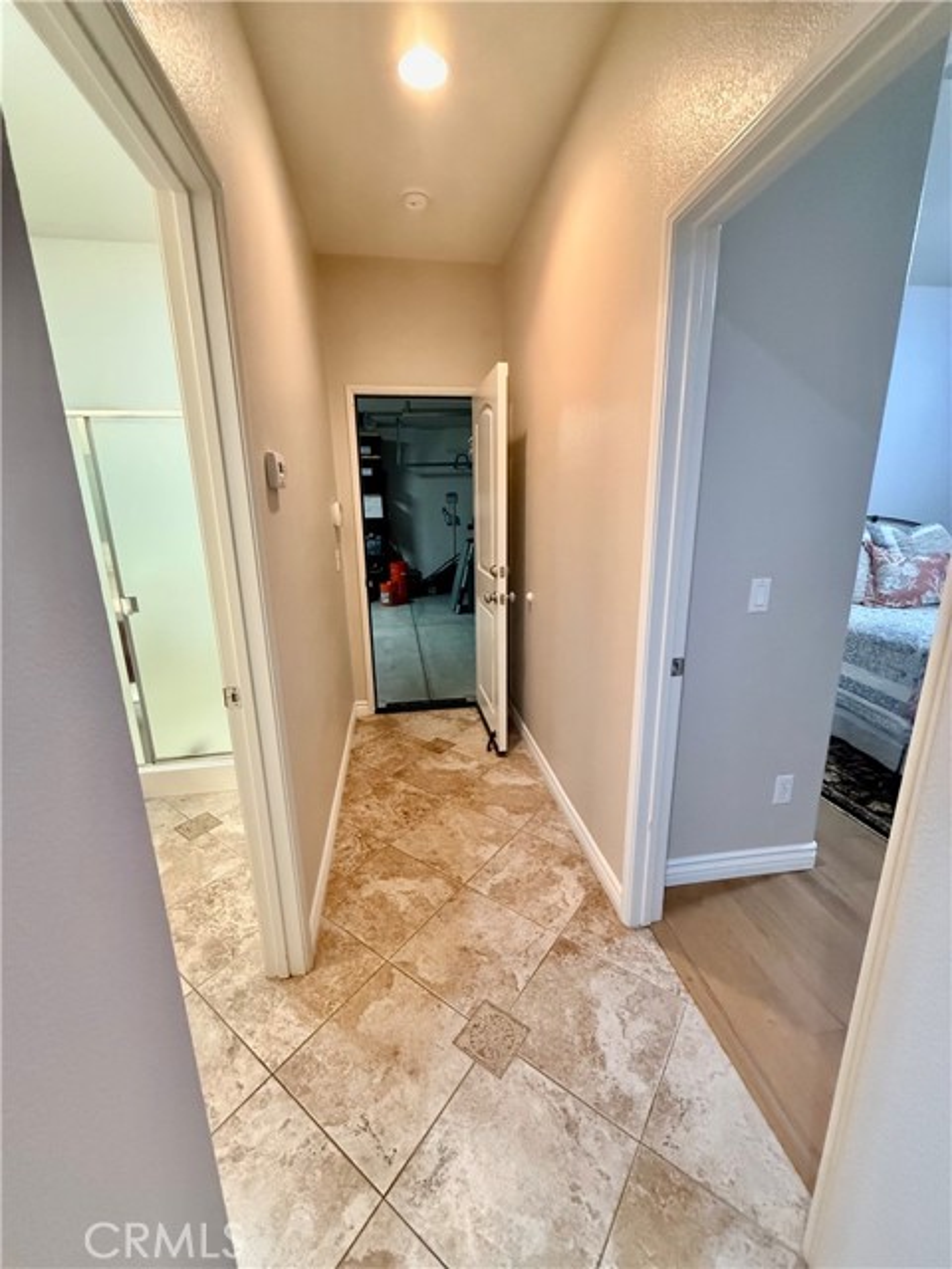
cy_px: 634
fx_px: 513
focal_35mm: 14
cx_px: 476
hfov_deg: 85.7
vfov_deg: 102.1
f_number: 2.2
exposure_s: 1/60
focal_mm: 2.22
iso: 640
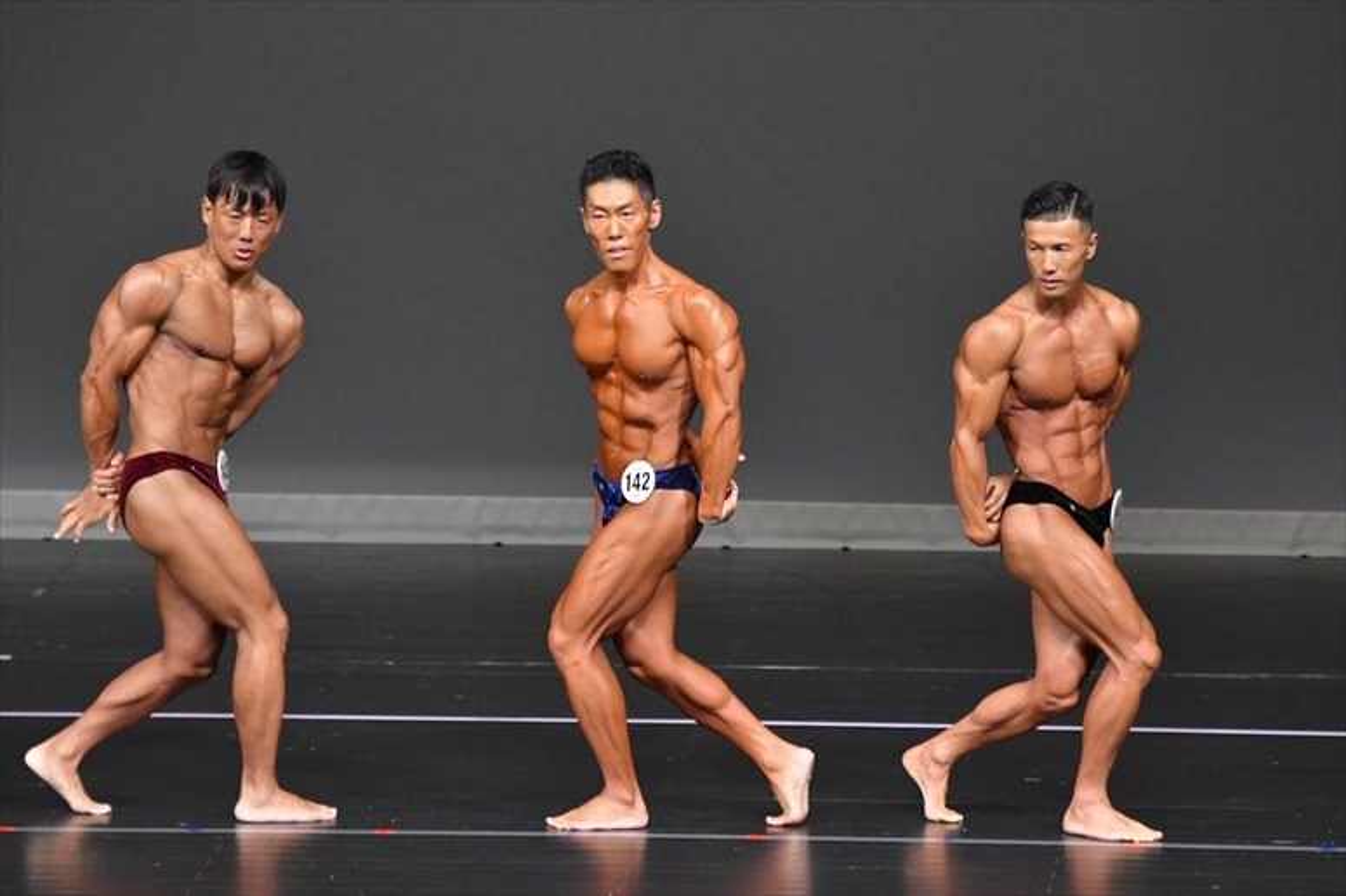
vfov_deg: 4.4
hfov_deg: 6.5
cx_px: 673
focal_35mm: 315
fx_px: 11772
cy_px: 448
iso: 4000
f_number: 5.6
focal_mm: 210
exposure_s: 1/400
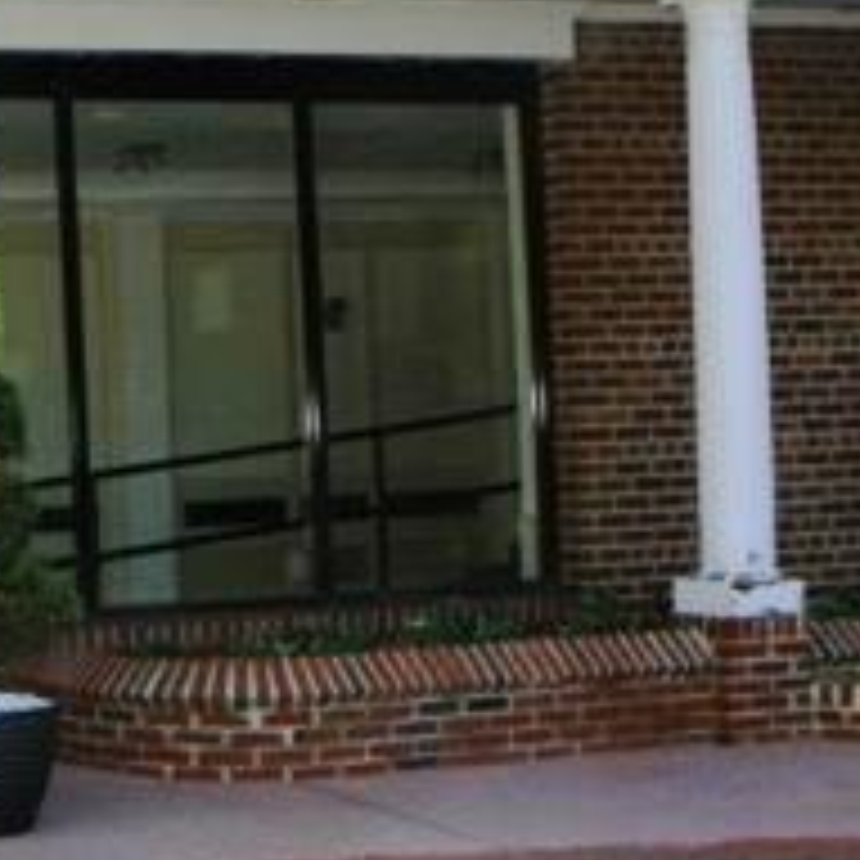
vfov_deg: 22.5
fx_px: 2164
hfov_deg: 20.0
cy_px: 441
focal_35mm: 77
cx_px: -356
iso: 64
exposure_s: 1/250
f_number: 3.2
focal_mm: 4.6
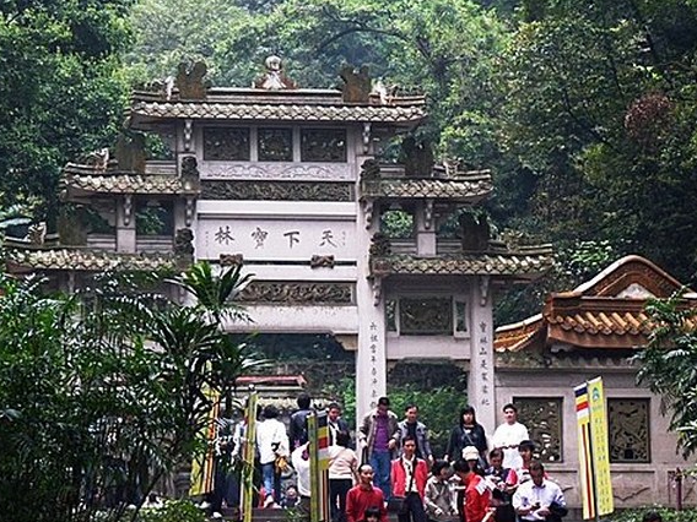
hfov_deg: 15.1
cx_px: 337
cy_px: 266
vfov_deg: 11.3
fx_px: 2638
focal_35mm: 131
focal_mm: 12.4
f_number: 3.4
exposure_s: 1/40
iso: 125
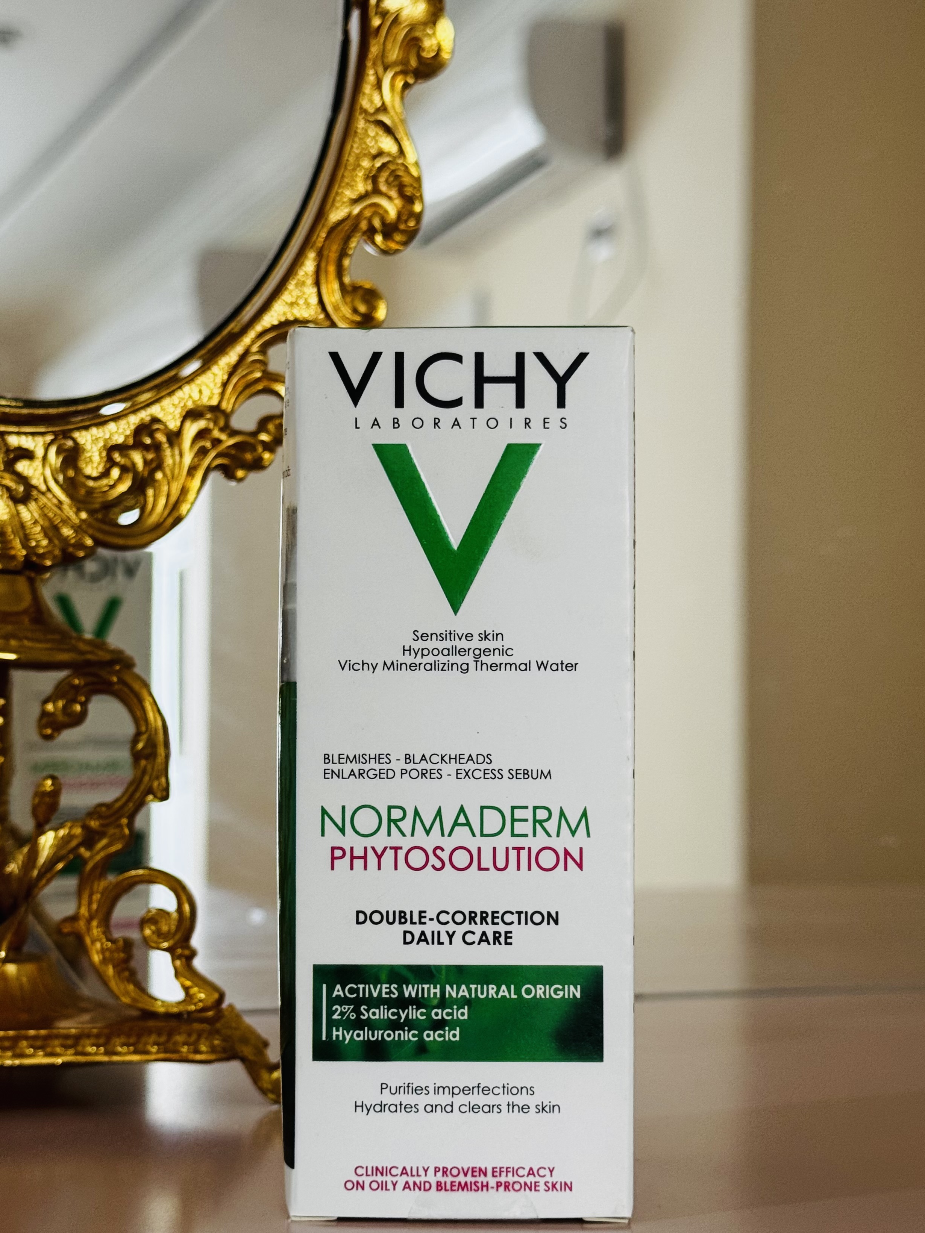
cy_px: 670
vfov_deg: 32.7
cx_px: 437
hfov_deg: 24.8
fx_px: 2102
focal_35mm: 59
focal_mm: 6.76
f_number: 1.78
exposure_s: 1/60
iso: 100
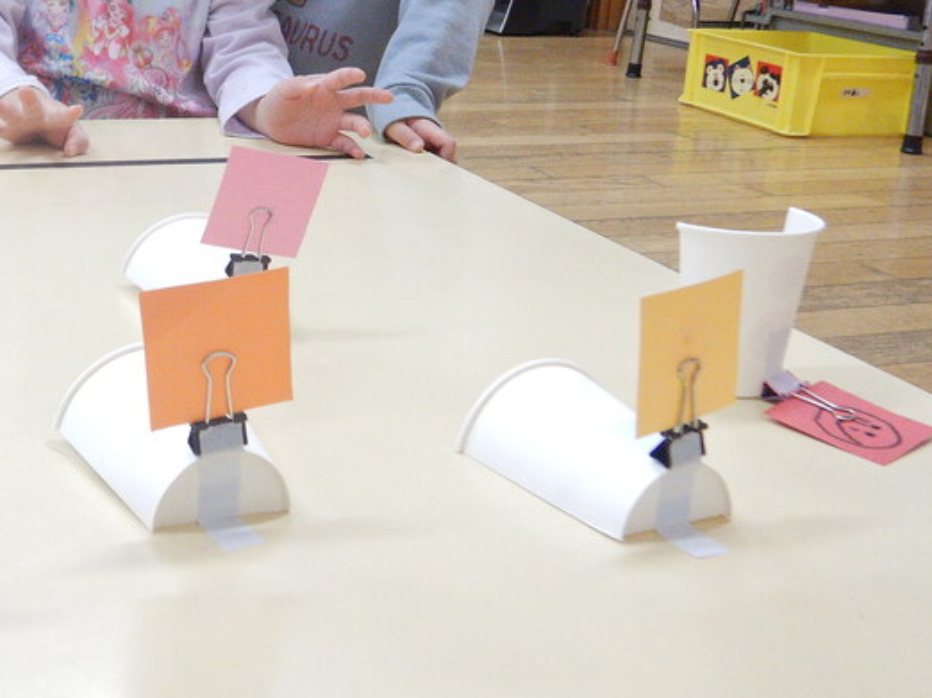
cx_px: 193
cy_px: 155
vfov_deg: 30.8
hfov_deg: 39.7
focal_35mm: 46
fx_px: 1238
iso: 160
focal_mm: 4.3
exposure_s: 1/30
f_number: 2.8
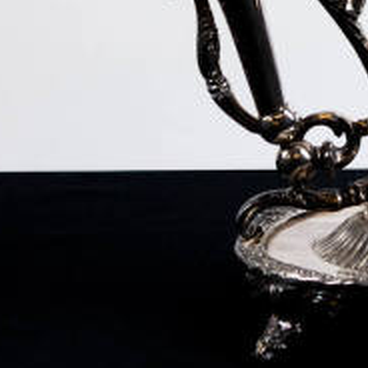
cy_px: -214
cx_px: 423
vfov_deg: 8.6
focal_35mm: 199
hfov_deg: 8.7
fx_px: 2393
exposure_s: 1/50
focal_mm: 20.19
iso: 200
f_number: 4.5
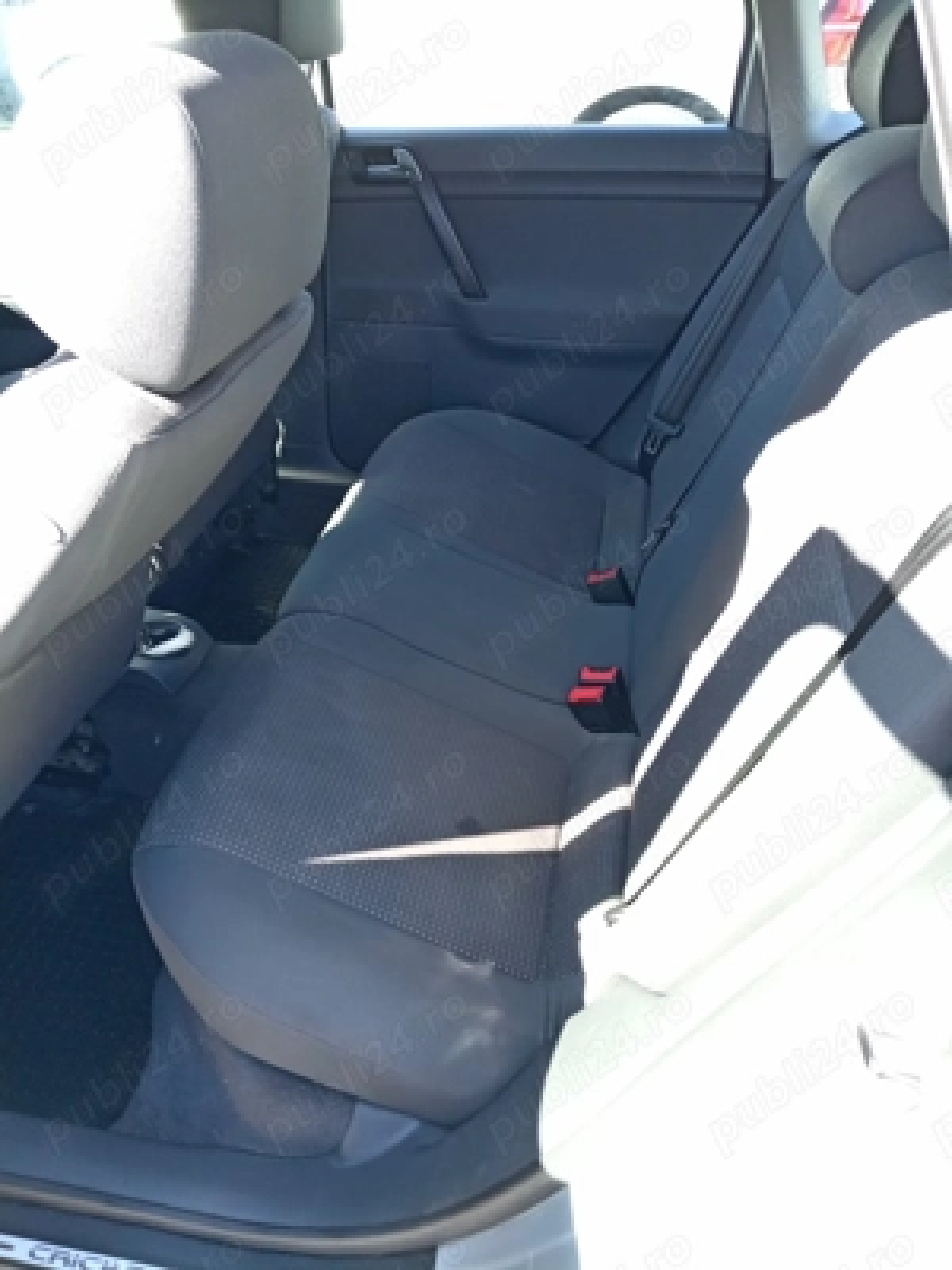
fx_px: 953
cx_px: 476
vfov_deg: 67.3
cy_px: 635
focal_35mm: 26
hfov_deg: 53.1
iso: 144
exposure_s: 1/100
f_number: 1.8
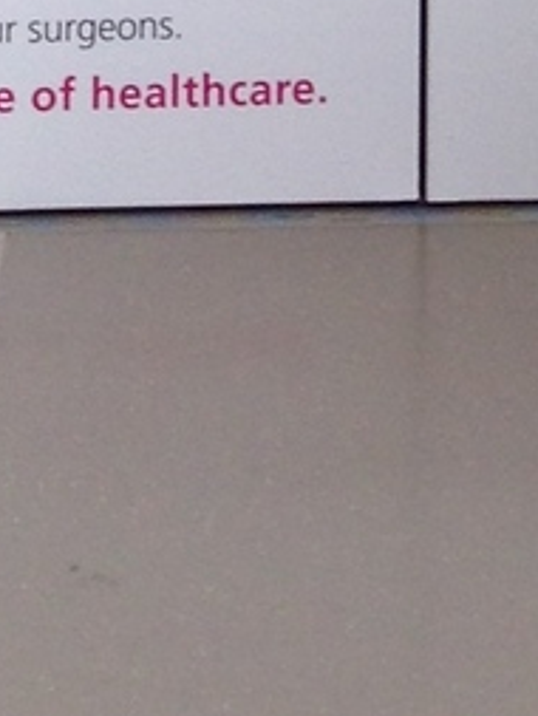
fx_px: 4410
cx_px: 561
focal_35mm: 213
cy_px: -1415
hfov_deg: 7.0
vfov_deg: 8.0
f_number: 2.4
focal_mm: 4.12
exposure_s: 1/60
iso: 50
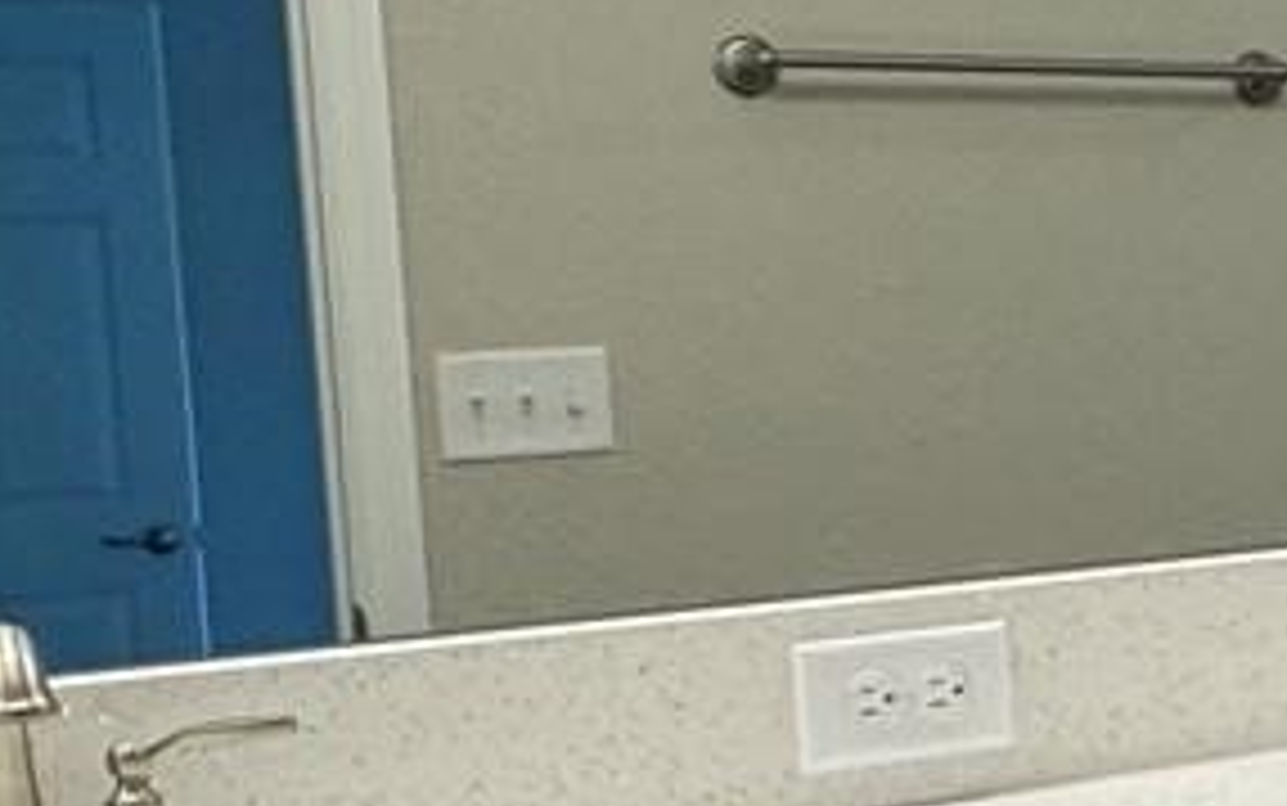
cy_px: 446
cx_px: 2295
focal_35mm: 83
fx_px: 2912
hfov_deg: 19.1
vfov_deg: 15.7
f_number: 2.2
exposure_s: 1/120
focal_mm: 2.22
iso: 125
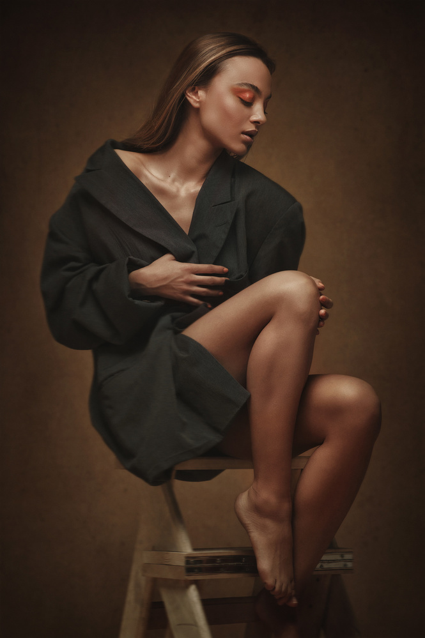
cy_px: 319
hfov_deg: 10.1
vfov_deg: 15.2
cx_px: 212
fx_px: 2393
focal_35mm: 135
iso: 200
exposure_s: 1/160
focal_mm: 135
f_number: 9
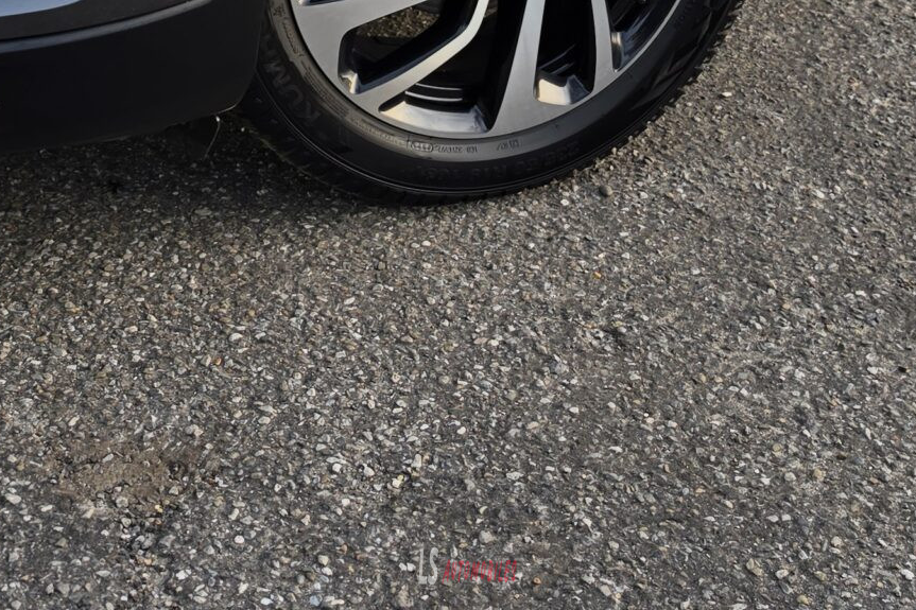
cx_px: 362
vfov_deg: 16.9
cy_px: -374
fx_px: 1806
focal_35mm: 71
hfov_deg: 28.4
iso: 10
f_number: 1.4
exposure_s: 1/50
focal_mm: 6.5
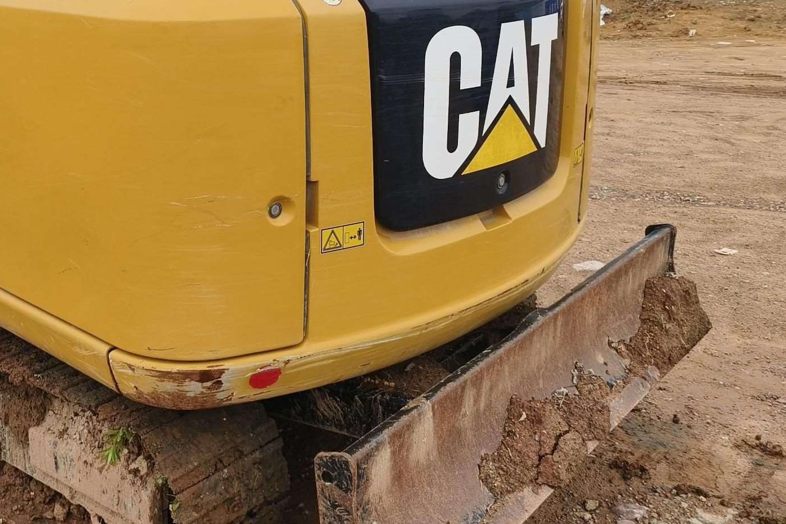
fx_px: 961
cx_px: 193
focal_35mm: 44
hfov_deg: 43.0
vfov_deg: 29.9
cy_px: 119
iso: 72
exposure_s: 1/714
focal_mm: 5.5
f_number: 1.75
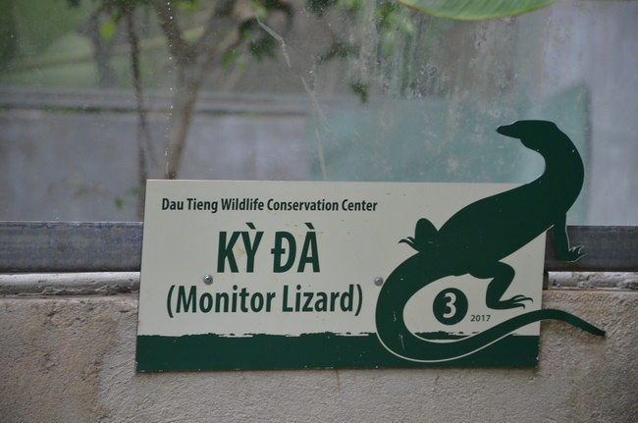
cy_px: 212
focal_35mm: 158
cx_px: 319
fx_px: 2786
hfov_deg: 13.1
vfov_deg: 8.7
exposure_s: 1/160
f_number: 6.3
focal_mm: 105
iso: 1600
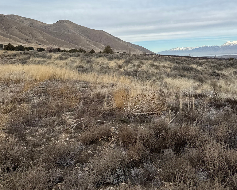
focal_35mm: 32
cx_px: 118
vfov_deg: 43.7
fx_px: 225
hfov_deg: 55.6
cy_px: 38
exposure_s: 1/3413
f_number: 1.78
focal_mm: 6.76
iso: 80
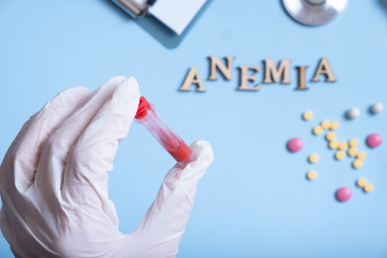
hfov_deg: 24.5
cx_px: 194
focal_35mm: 83
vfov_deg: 16.5
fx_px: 892
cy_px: 129
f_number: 7.1
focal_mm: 55
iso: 100
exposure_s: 1/180
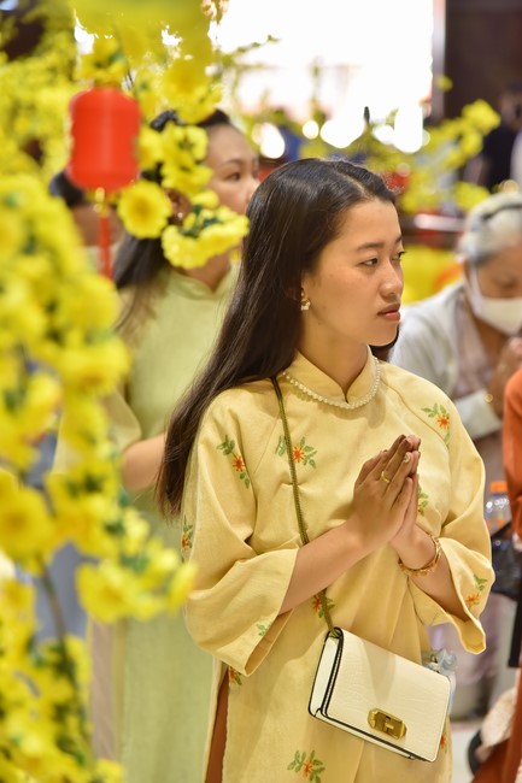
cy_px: 392
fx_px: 2611
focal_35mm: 120
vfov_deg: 17.1
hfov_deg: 11.4
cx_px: 261
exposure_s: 1/100
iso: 1000
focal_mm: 120
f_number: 4.5
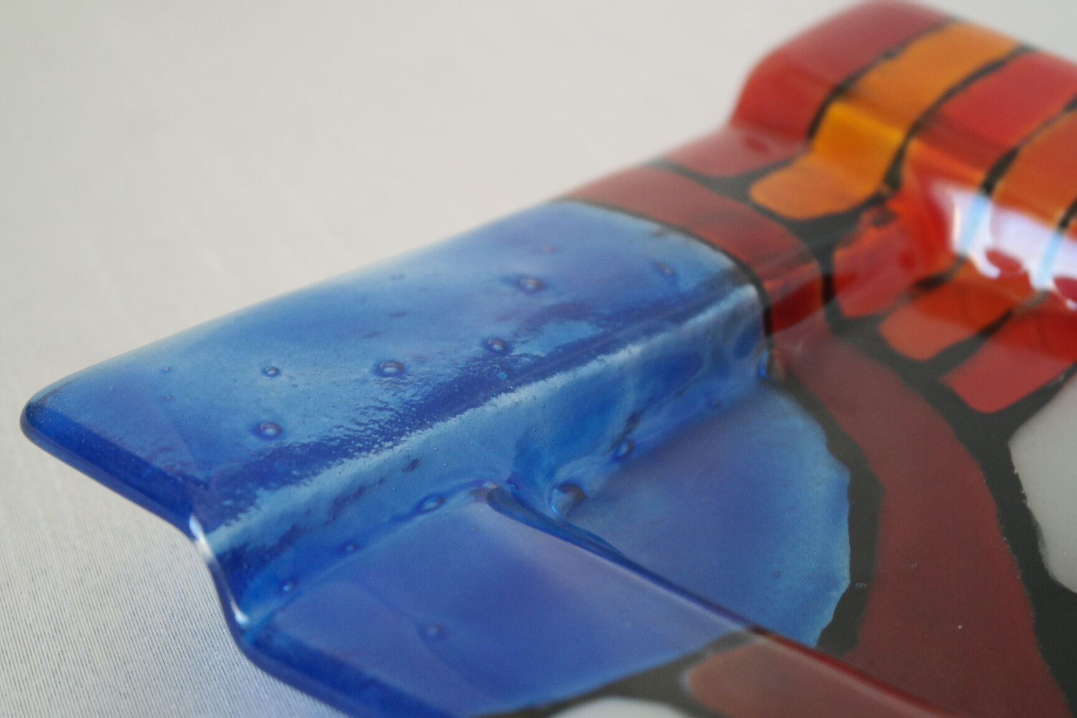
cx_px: 538
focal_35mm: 69
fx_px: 2064
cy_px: 359
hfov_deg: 29.2
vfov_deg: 19.7
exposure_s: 1/30
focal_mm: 45
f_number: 5.6
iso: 800
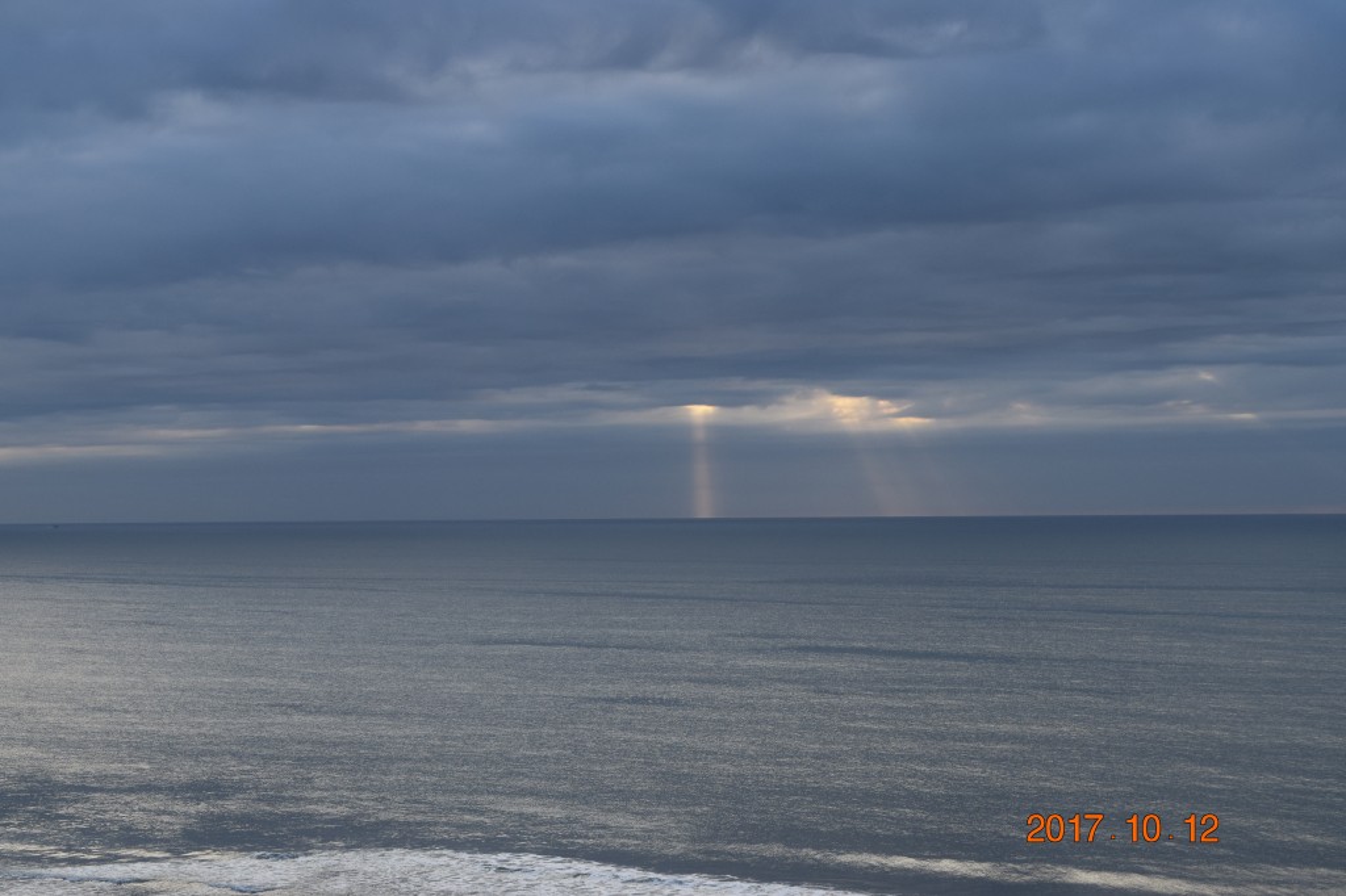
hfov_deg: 24.6
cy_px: 448
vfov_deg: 16.5
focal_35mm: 82
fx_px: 3083
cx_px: 673
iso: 400
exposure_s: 1/250
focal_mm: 55
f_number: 10
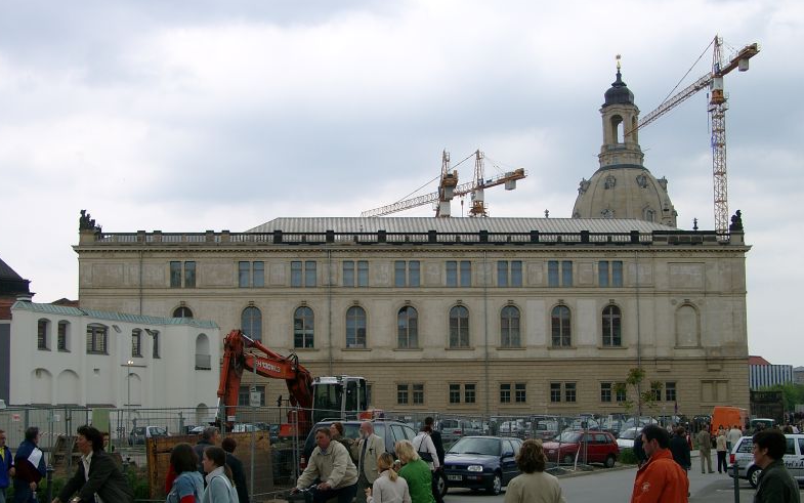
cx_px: 395
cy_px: 303
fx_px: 1183
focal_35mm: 54
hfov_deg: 37.5
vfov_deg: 23.9
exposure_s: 1/364
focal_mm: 10.4
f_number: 4
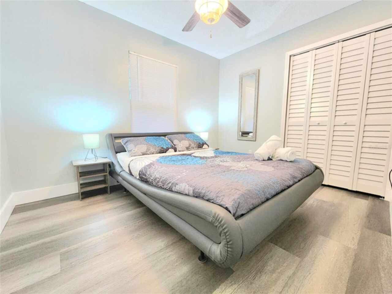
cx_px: 196
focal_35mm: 13
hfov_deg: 106.2
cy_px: 147
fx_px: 147
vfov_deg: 89.9
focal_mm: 2.2
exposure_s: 1/60.2
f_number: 2.2
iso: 400
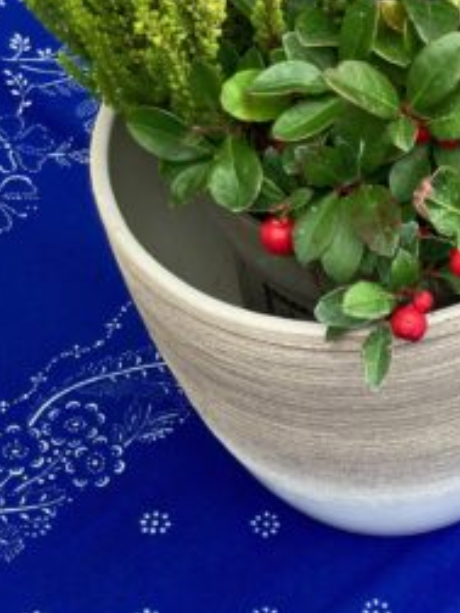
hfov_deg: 16.3
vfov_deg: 20.7
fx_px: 1577
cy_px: 710
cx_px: 460
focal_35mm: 89
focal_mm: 3.99
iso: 64
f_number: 1.8
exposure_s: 1/121
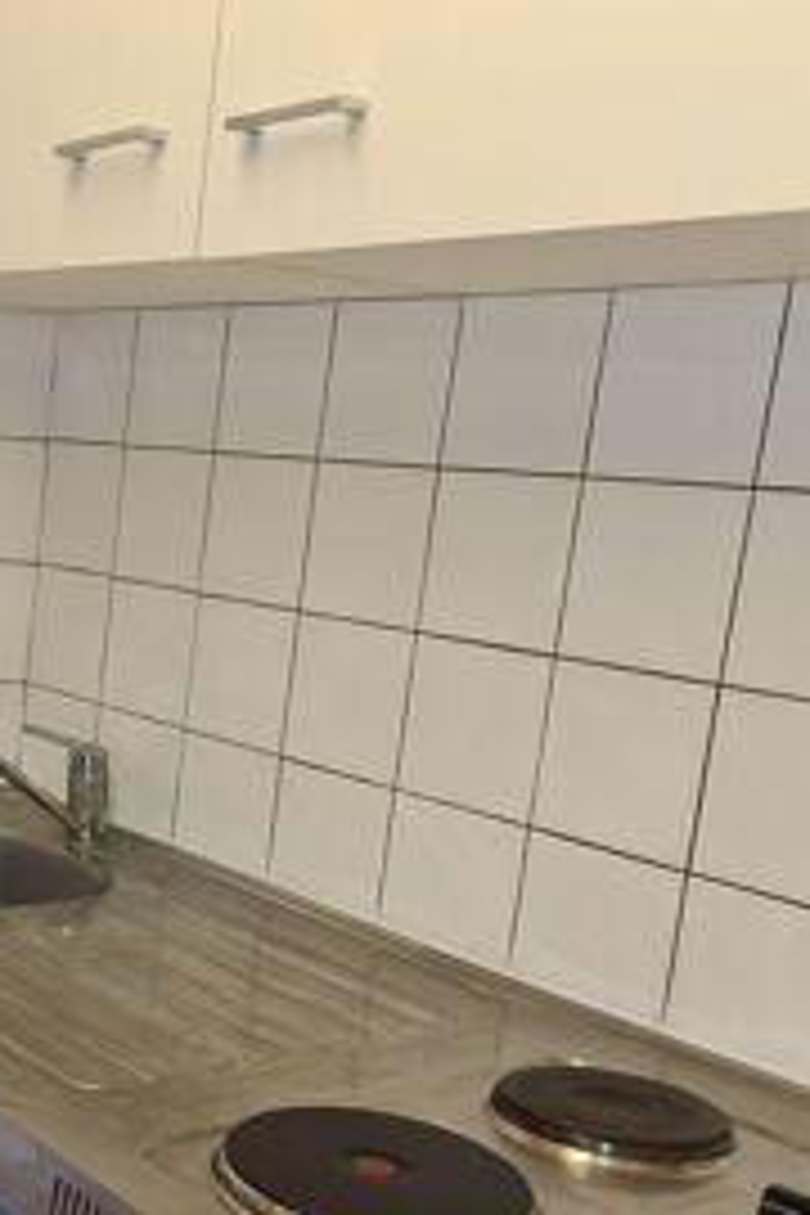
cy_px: 770
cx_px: -45
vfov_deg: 40.8
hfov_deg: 26.2
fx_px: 1620
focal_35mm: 48
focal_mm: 5.4
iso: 100
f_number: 1.8
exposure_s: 1/50
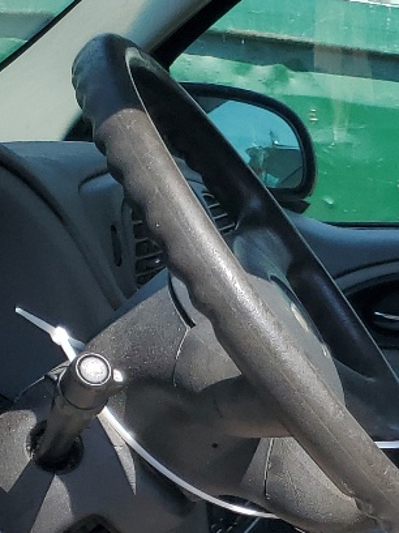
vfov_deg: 17.7
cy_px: 743
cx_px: 705
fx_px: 1568
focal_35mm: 102
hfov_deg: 13.2
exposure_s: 1/1667
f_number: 1.5
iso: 50
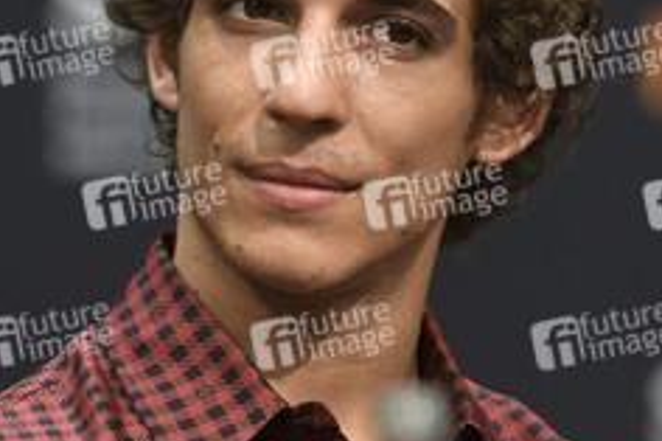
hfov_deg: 5.4
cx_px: 360
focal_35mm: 383
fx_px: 7038
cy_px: 126
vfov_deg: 3.6
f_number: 3.5
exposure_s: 1/250
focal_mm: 200
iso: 1250
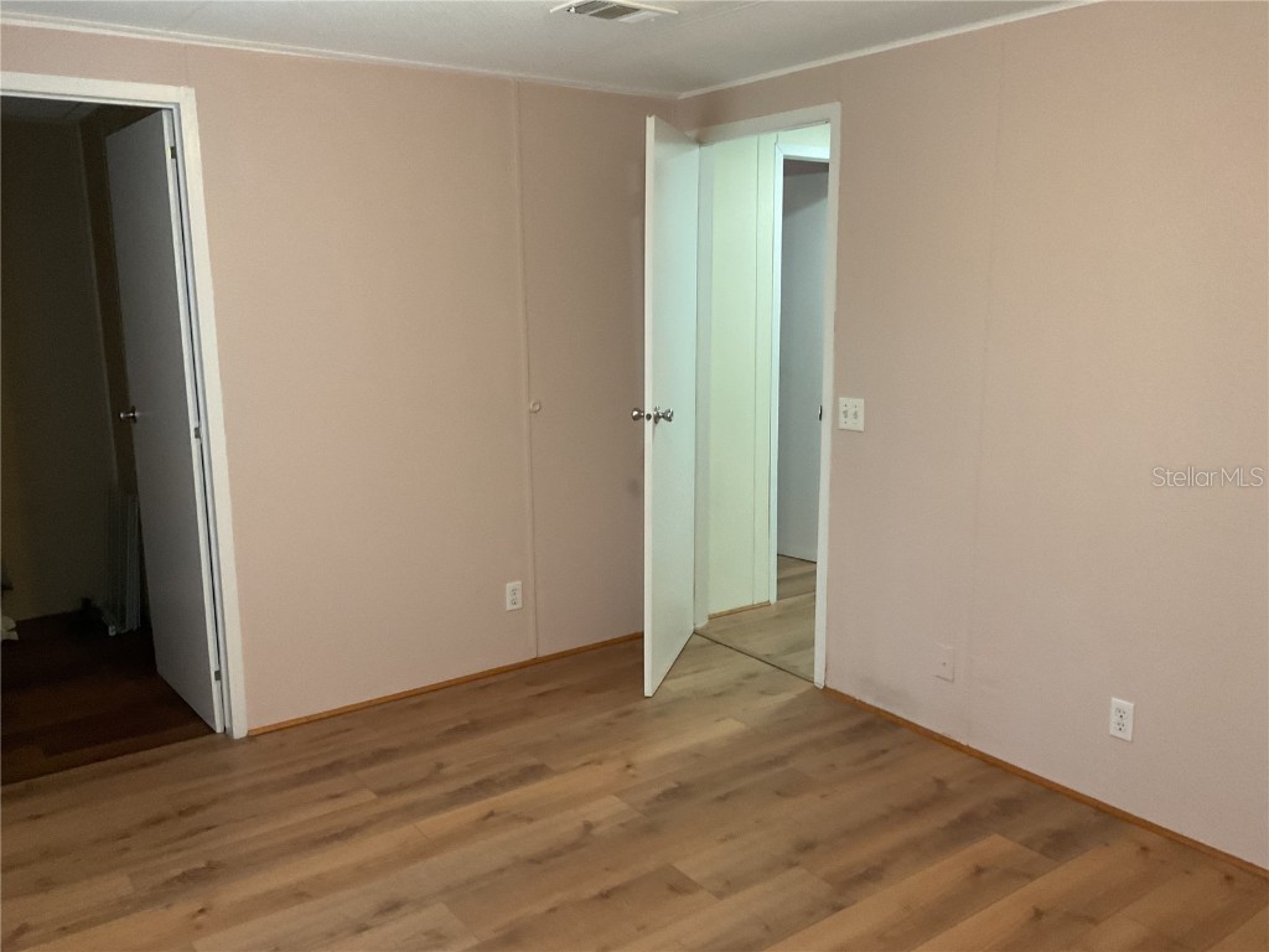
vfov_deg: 48.2
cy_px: 476
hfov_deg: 61.7
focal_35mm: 29
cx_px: 634
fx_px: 1063
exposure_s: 1/60
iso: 200
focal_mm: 3
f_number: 1.8
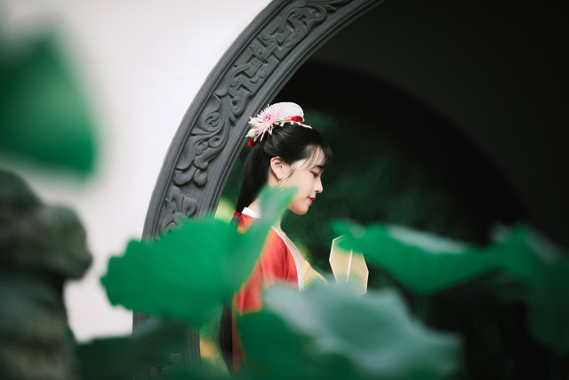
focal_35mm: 200
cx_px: 284
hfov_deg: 10.3
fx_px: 3162
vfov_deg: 6.9
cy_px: 190
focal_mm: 200
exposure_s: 1/500
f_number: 2
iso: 800
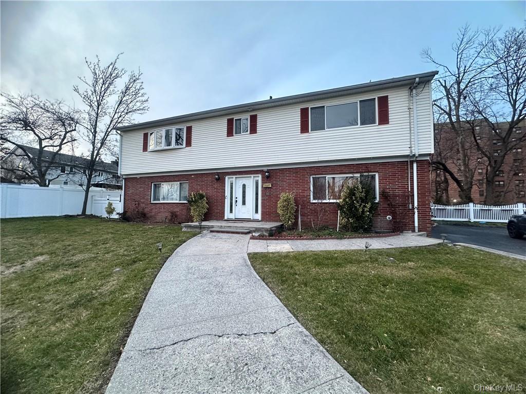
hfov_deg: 102.1
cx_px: 263
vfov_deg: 85.7
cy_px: 197
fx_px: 213
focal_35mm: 14
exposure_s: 1/99
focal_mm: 2.22
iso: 250
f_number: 2.2
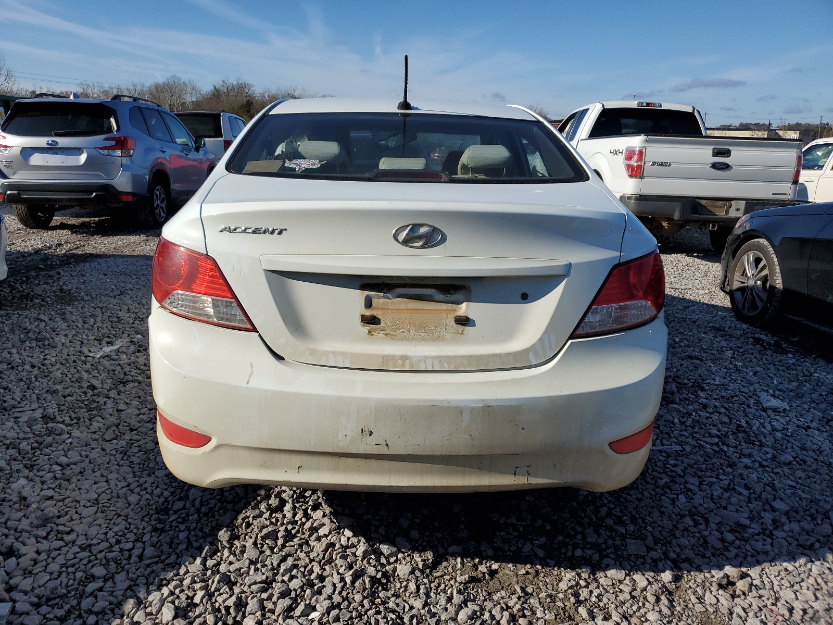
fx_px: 626
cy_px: 312
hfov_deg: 67.3
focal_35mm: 26
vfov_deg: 53.1
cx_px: 416
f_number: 1.5
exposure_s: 1/10000
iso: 50
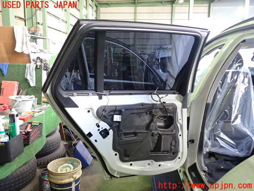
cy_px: 96
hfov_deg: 60.0
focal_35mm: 30
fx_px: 220
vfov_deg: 46.8
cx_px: 127
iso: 320
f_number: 2.3
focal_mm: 5.4
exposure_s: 1/30
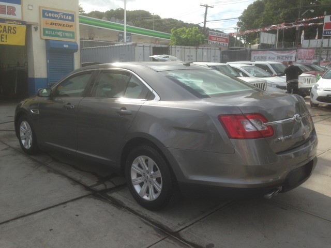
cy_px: 124
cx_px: 166
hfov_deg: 55.4
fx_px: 316
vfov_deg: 42.9
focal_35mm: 33
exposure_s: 1/985
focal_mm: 4.12
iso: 50
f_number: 2.4
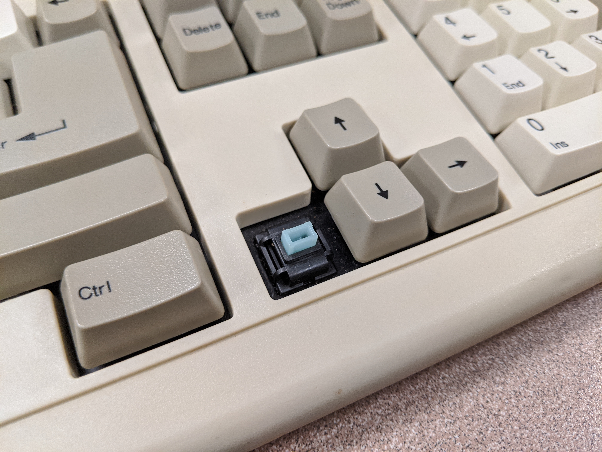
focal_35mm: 27
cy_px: 226
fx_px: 470
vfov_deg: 51.4
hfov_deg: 65.3
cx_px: 301
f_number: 1.8
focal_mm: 4.44
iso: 299
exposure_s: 1/46.2
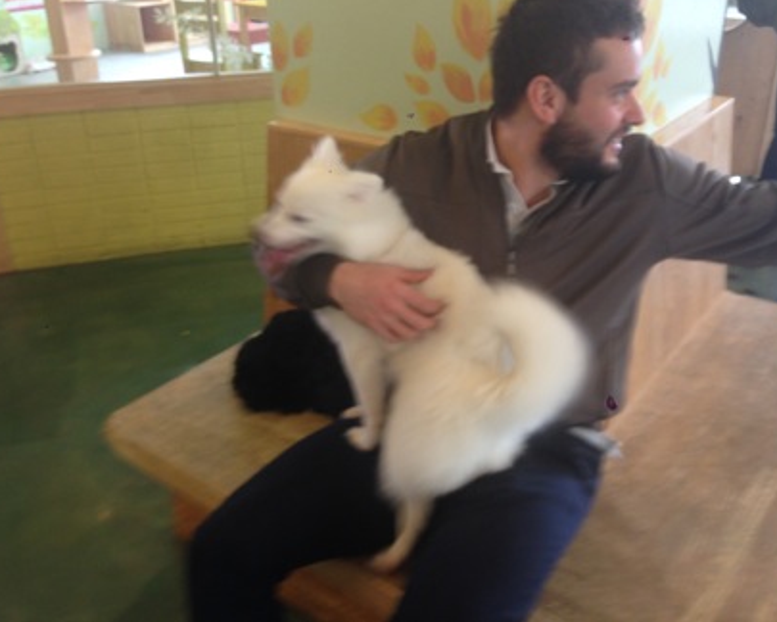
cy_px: 307
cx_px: 397
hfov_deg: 51.5
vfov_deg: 42.2
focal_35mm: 35
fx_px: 805
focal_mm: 4.12
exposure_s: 1/20
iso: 64
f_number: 2.4
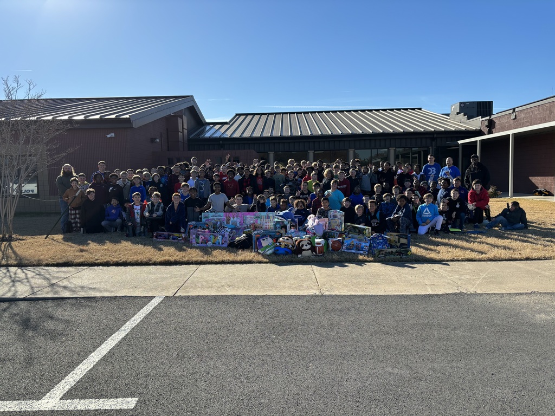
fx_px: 417
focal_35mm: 26
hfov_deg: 67.3
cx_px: 278
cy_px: 208
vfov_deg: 53.1
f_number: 1.6
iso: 50
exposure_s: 1/3106
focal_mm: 5.96
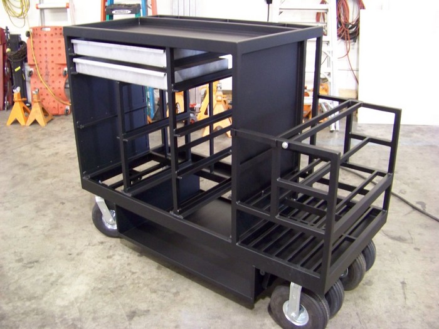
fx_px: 457
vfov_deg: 39.7
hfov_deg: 51.4
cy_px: 164
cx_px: 220
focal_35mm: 36
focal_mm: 5.85
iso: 400
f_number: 2.8
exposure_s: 1/10
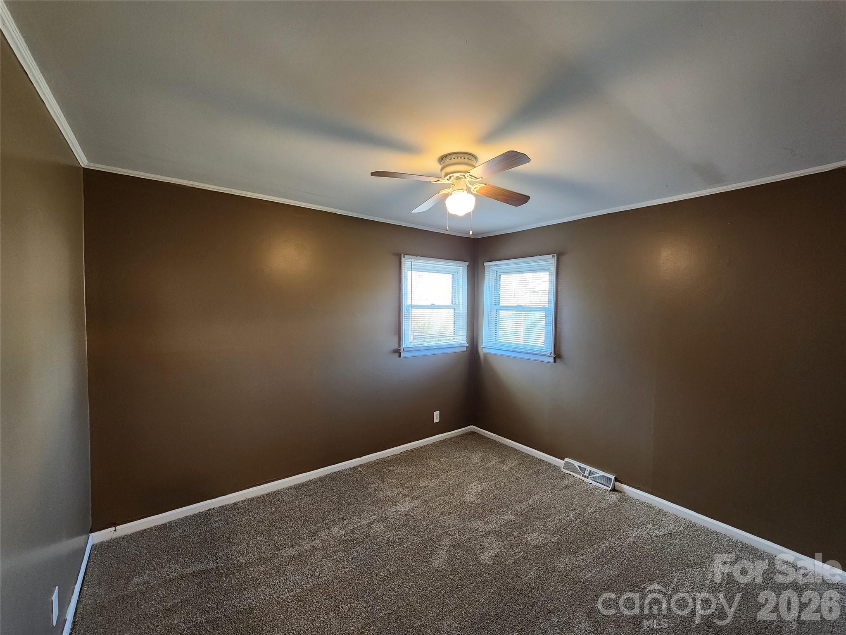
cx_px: 423
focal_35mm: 13
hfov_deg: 106.2
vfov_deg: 89.9
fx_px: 318
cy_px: 318
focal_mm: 2.2
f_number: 2.2
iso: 320
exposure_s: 1/40
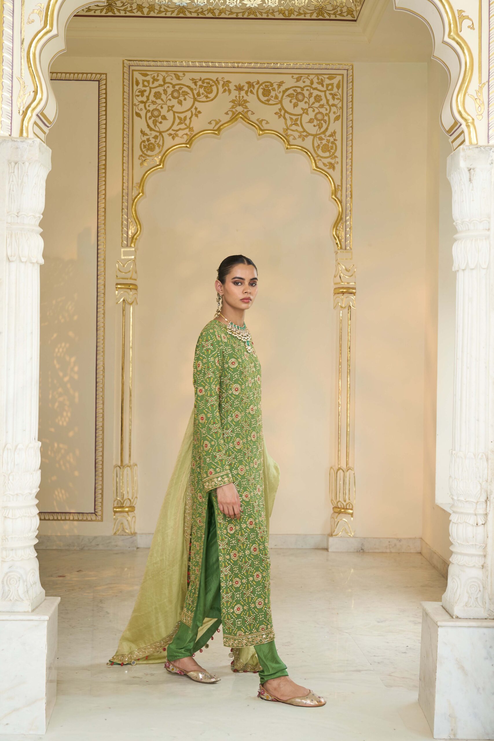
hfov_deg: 25.1
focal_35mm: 54
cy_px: 370
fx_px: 1111
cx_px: 247
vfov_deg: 36.9
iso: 200
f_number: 5.6
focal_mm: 54
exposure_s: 1/125
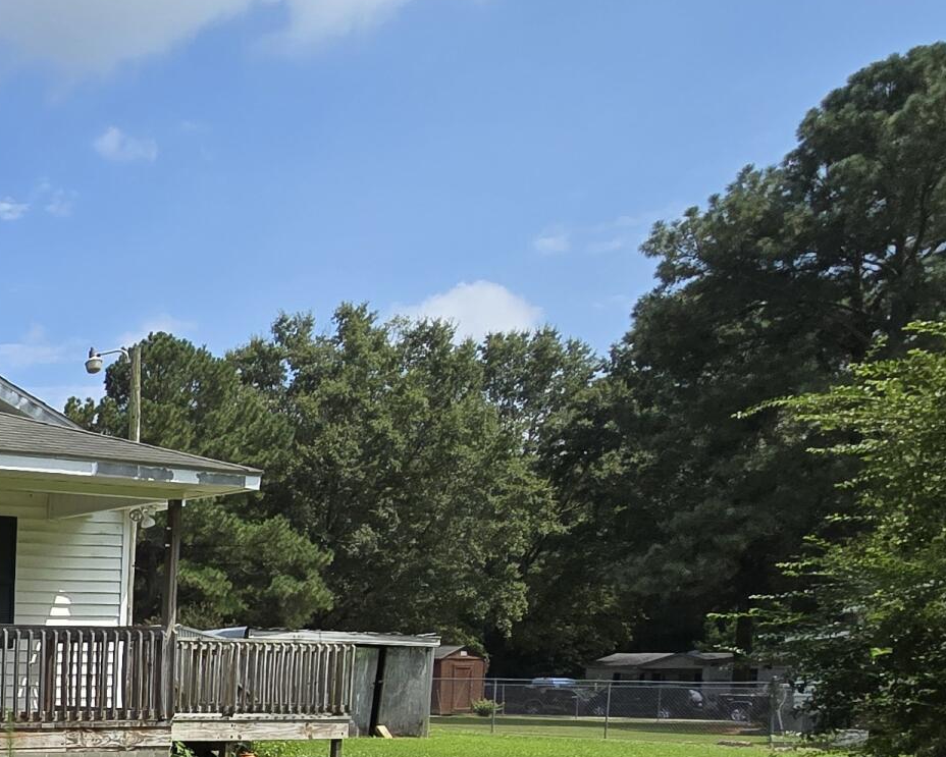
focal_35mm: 41
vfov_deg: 33.4
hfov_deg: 30.5
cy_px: 760
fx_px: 1148
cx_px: -395
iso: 50
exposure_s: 1/2531
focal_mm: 2.2
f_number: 2.2
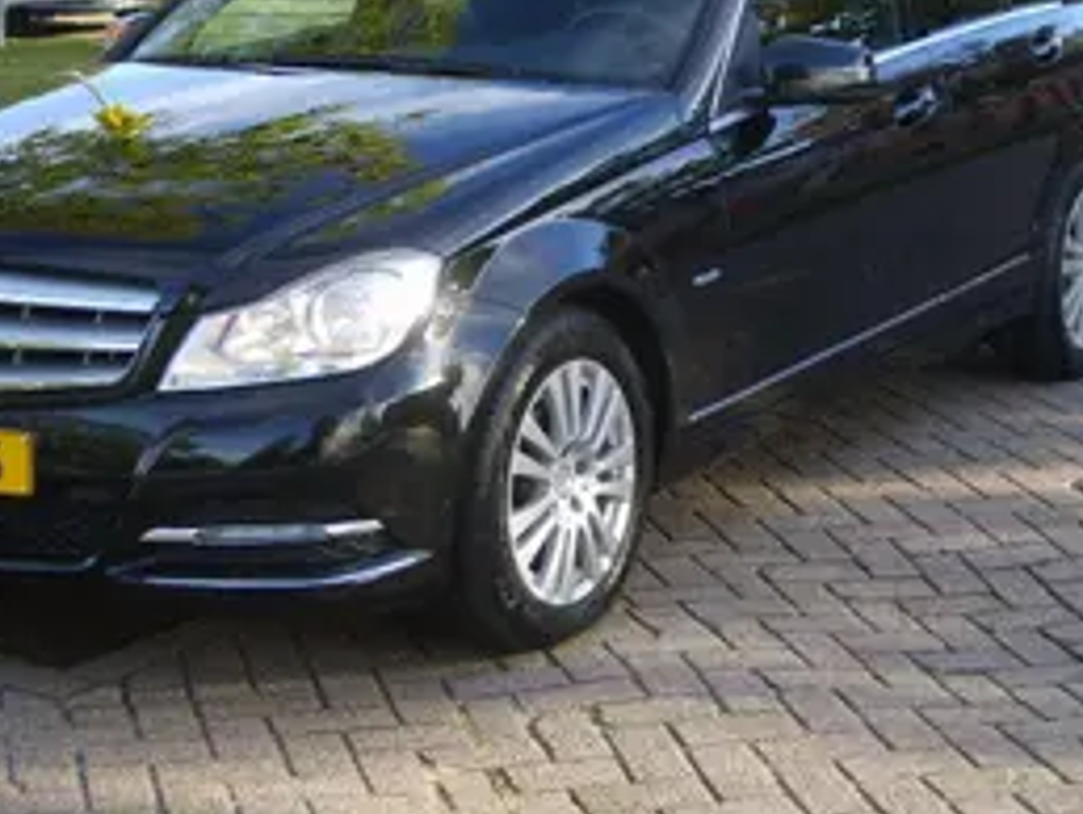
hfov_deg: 24.4
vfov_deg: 18.5
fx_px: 2505
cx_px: 592
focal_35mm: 80
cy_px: 365
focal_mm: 7.2
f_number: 3
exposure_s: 1/125
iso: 50
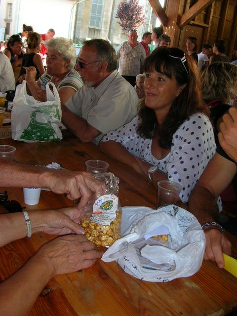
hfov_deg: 40.7
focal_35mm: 35
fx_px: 320
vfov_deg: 52.6
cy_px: 158
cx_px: 118
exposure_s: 1/60.1
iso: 50
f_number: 2.8
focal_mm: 5.8
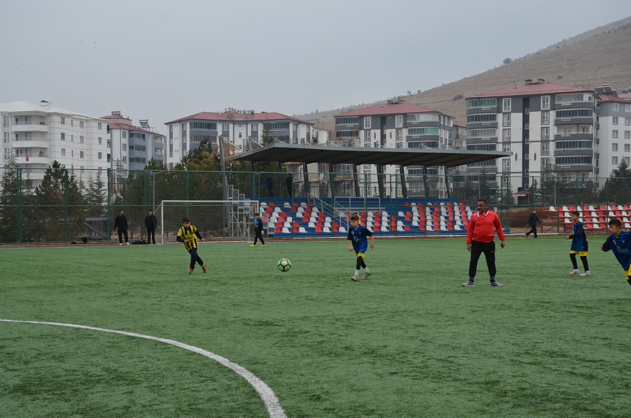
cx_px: 316
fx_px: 918
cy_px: 209
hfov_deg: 37.9
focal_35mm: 52
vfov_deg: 25.6
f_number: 8
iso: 180
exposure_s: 1/250
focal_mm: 35
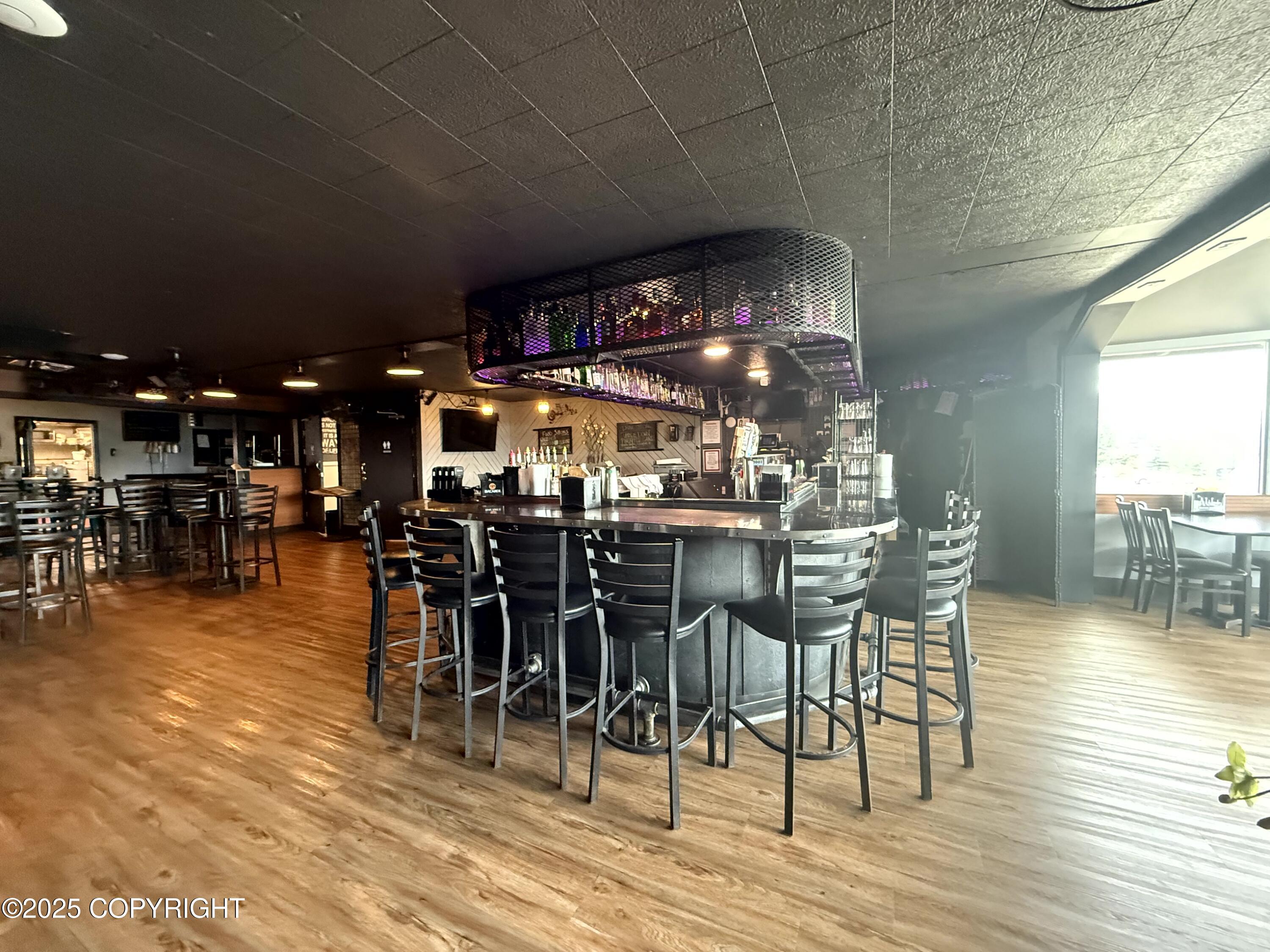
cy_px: 476
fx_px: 514
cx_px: 635
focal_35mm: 14
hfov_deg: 102.1
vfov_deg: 85.7
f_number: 2.2
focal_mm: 2.22
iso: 800
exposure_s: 1/60
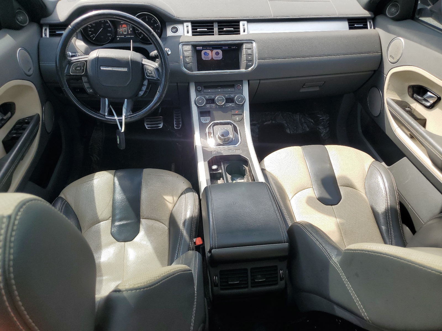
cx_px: 221
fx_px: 332
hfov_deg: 67.3
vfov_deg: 53.1
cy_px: 166
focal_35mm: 26
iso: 50
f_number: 1.5
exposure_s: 1/556
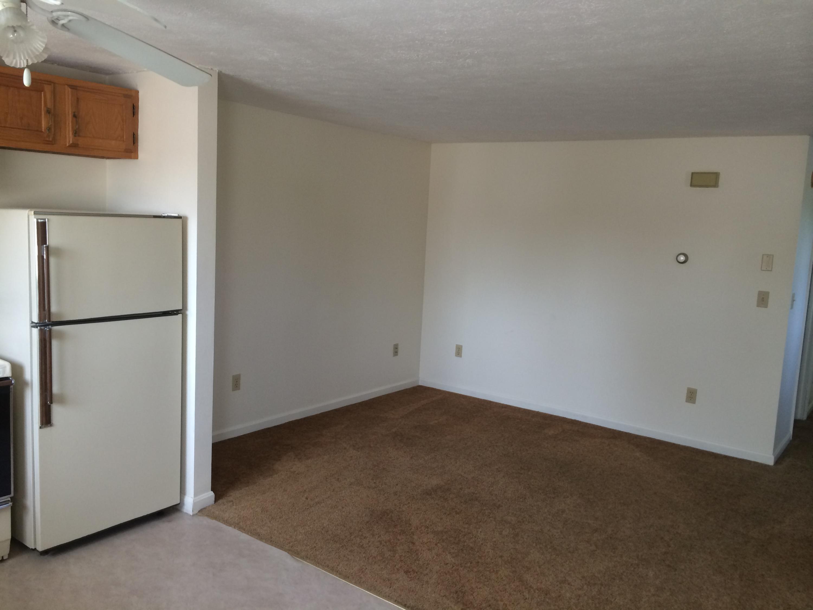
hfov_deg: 60.0
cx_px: 406
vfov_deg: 46.8
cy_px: 305
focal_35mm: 30
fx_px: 705
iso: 80
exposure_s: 1/33
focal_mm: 4.12
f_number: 2.2
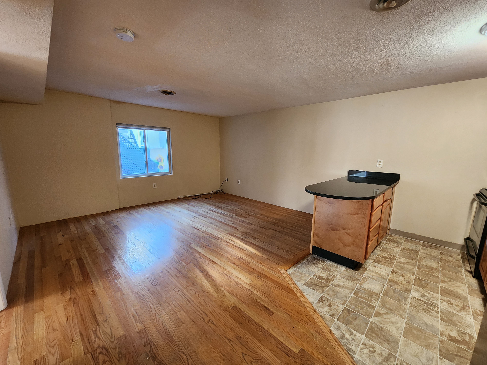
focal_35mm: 13
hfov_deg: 106.2
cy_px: 182
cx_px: 244
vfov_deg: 89.9
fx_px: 183
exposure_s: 1/40
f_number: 2.2
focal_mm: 2.2
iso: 400
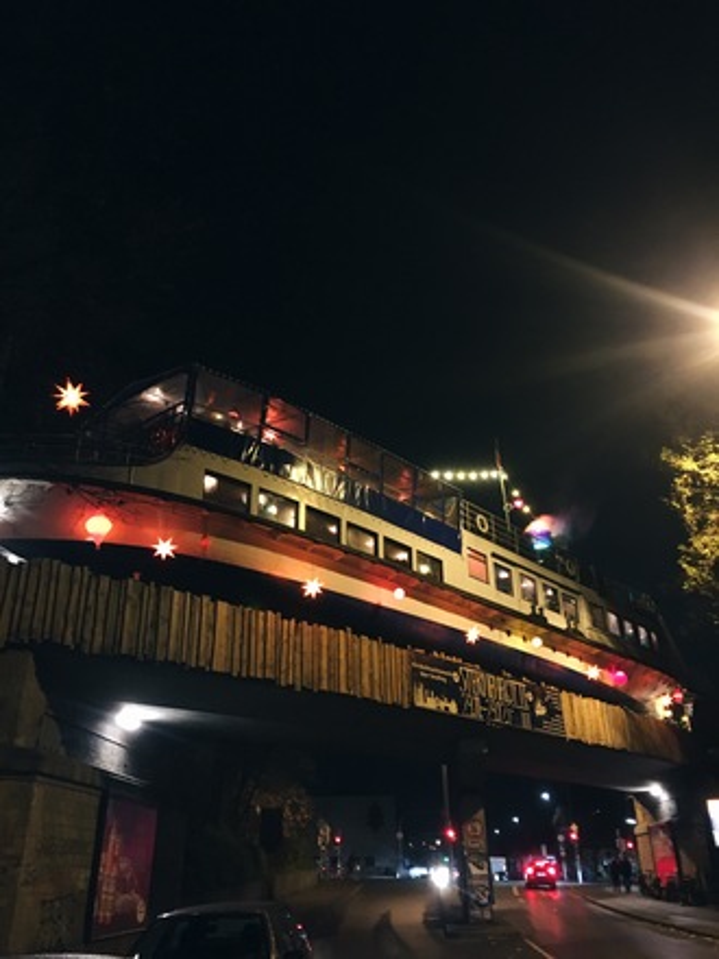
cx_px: 360
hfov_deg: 48.2
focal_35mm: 29
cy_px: 480
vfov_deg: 61.7
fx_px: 803
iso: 400
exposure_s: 1/17
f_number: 2.2
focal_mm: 4.15
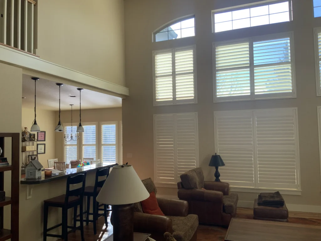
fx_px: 269
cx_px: 160
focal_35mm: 29
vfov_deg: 48.2
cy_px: 120
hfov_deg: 61.7
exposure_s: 1/120
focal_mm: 3
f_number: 1.8
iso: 25
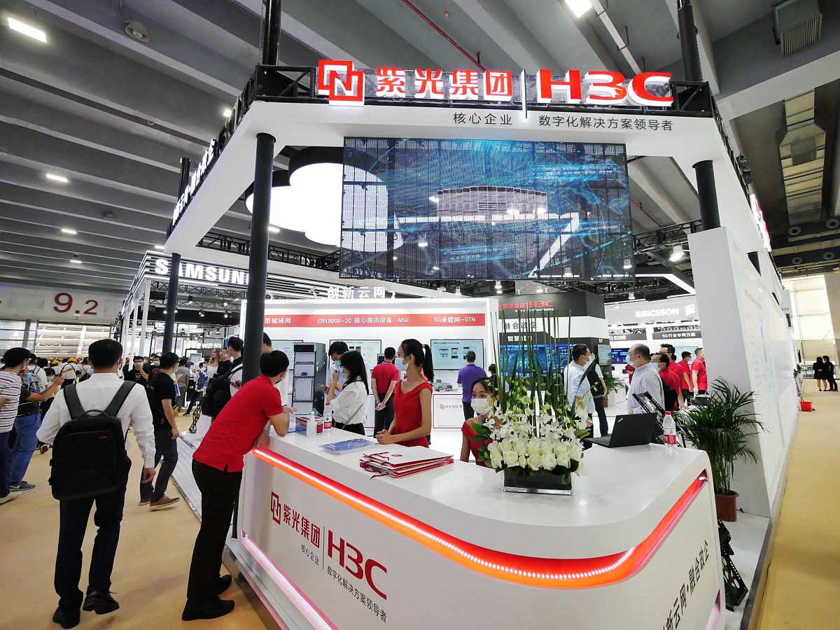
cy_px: 315
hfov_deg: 102.1
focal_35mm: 14
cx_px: 420
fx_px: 340
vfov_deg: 85.7
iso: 1600
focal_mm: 7
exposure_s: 1/250
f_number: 4
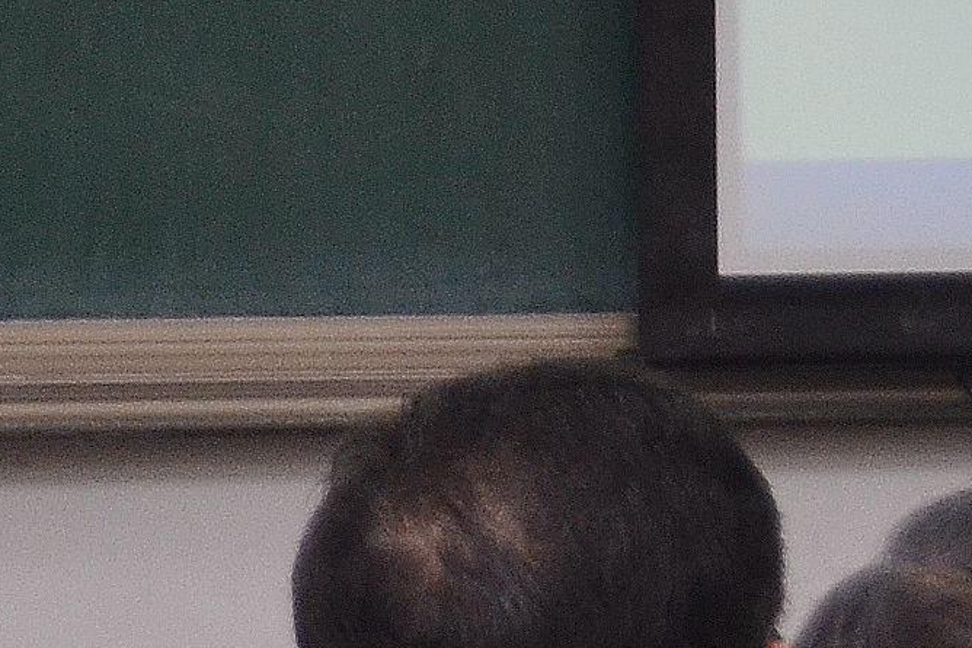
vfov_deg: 2.7
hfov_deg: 4.1
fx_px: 13712
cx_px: 853
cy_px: -1168
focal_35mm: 508
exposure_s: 1/40
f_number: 5
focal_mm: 46
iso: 250
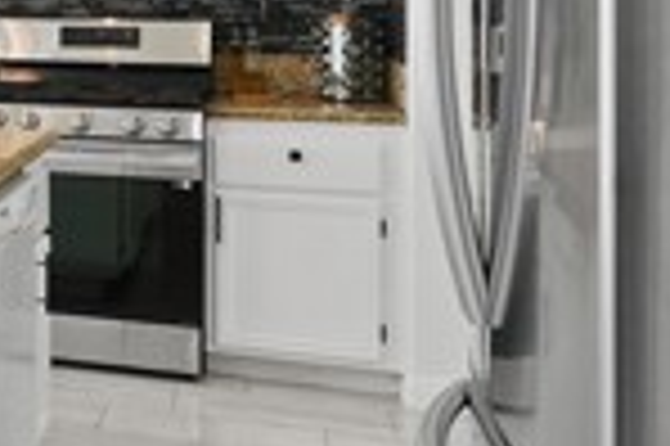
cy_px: -16
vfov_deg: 17.6
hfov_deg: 20.8
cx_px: -459
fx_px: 1397
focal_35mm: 75
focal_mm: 17.5
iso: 320
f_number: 4
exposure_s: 1/15
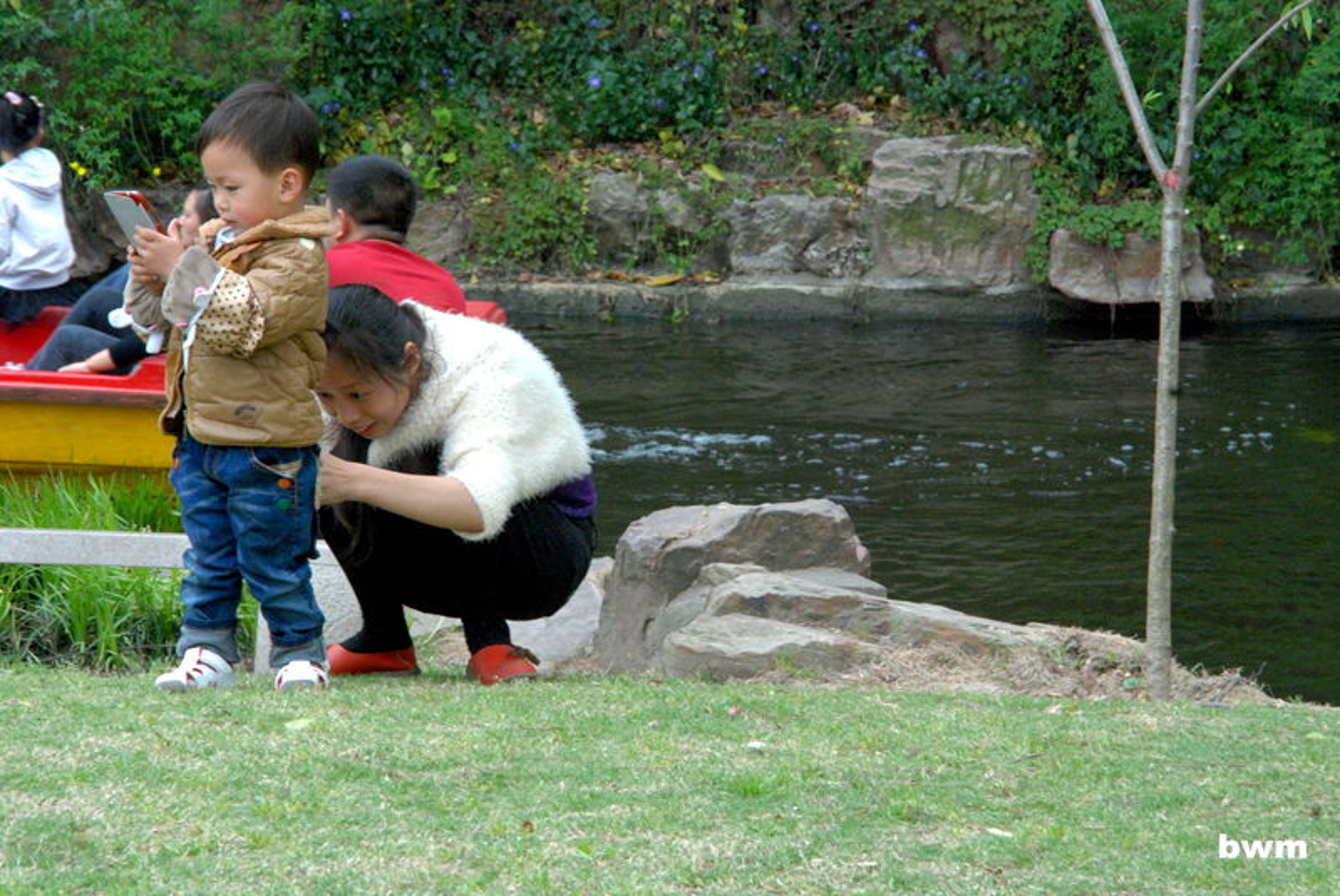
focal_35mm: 158
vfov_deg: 8.7
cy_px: 448
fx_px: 5868
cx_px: 670
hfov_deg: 13.0
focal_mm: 105
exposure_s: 1/80
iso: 1600
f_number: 16
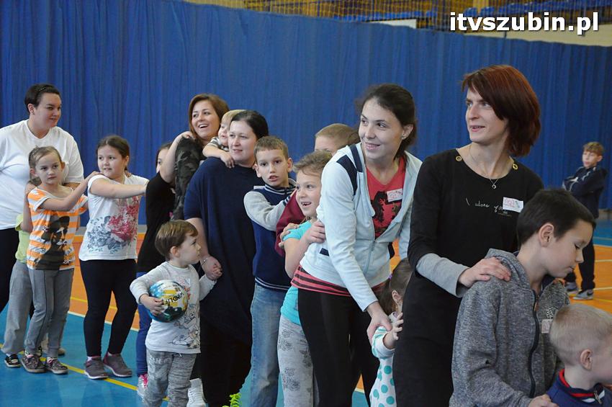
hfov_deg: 28.1
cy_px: 204
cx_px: 306
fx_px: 1223
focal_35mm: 72
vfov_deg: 18.9
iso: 3200
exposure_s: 1/100
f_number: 5.6
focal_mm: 48
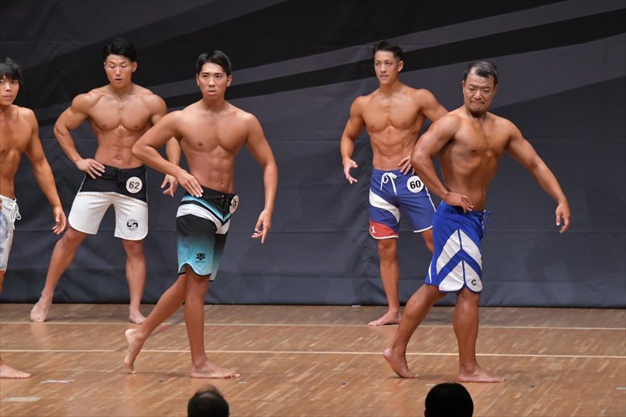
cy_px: 208
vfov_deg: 5.4
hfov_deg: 8.1
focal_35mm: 255
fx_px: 4432
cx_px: 313
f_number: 5.6
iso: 6400
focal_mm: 170
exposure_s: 1/400
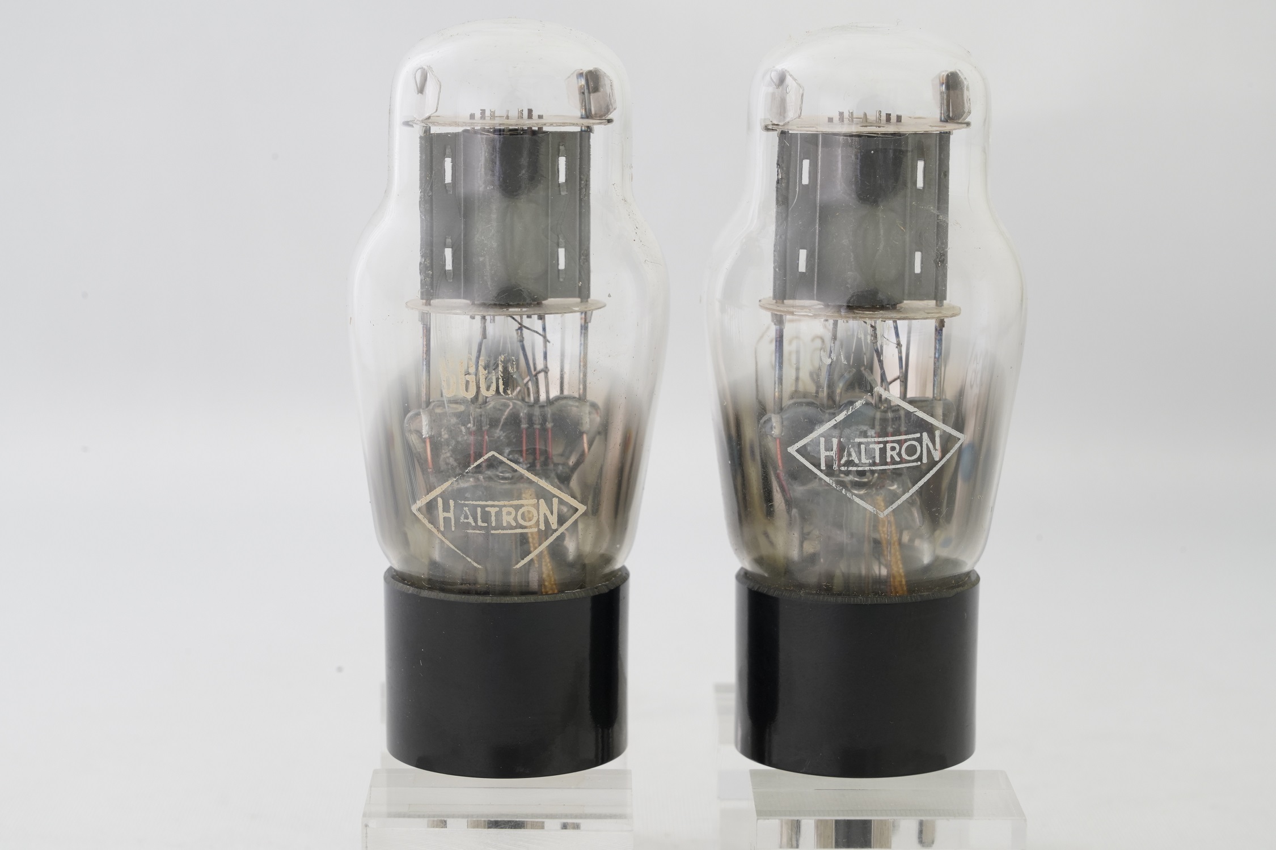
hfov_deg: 22.6
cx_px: 638
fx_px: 3190
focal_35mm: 90
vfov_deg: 15.2
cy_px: 425
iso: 800
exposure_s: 1/1.6
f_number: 16
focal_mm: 90
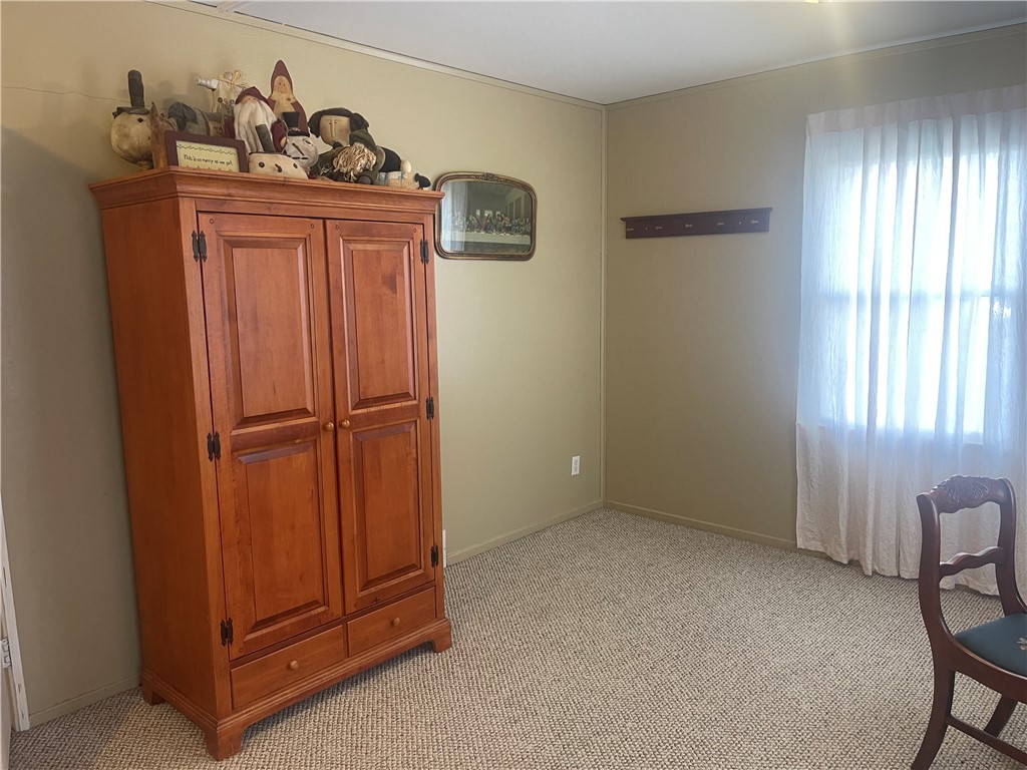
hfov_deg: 69.4
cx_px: 514
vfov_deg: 54.9
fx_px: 742
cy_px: 385
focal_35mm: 25
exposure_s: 1/60
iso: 100
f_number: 1.6
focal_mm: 5.1
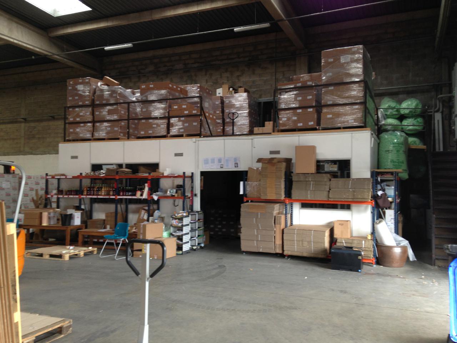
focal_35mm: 33
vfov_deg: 42.9
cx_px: 228
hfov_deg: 55.4
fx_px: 436
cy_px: 172
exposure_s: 1/20
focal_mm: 4.12
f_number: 2.4
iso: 50
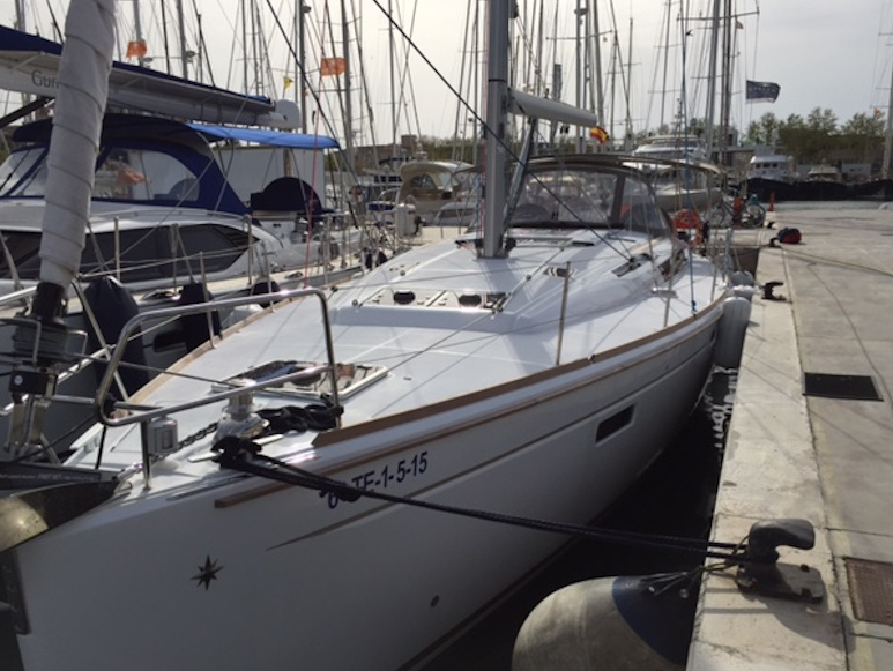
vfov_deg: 46.9
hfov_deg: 59.9
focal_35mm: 30
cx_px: 446
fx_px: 775
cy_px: 339
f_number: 2.2
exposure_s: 1/5650
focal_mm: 4.15
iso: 32
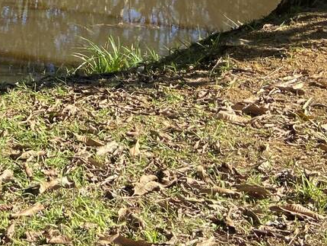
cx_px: -96
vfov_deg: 16.2
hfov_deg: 20.6
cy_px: -58
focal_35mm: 87
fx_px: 822
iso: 32
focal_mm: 4.25
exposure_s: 1/810
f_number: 1.8
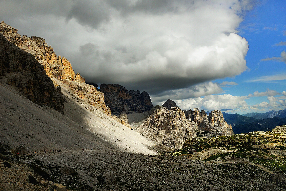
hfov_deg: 67.3
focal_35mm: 27
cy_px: 96
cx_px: 143
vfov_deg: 48.1
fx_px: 215
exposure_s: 1/320
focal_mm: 18
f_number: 9
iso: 100
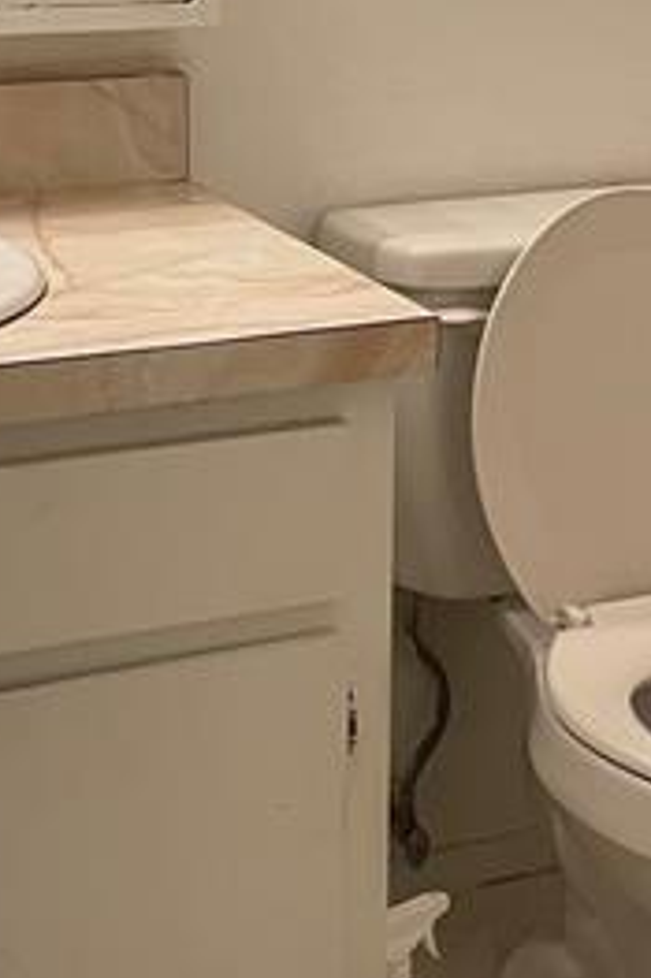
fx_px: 2064
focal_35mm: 76
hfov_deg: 17.9
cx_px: 417
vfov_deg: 25.8
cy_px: 86
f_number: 1.6
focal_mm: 5.1
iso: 100
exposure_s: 1/60
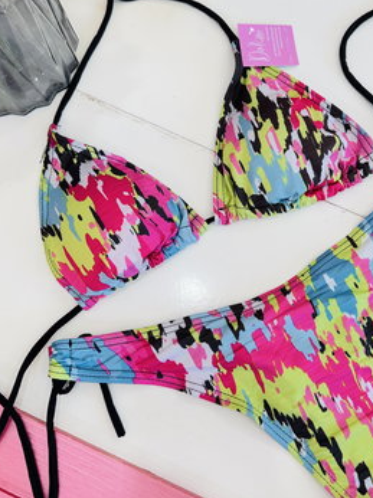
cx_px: 242
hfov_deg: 38.3
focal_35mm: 37
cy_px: 217
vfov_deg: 50.0
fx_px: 532
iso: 80
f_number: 1.78
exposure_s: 1/100
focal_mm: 6.76
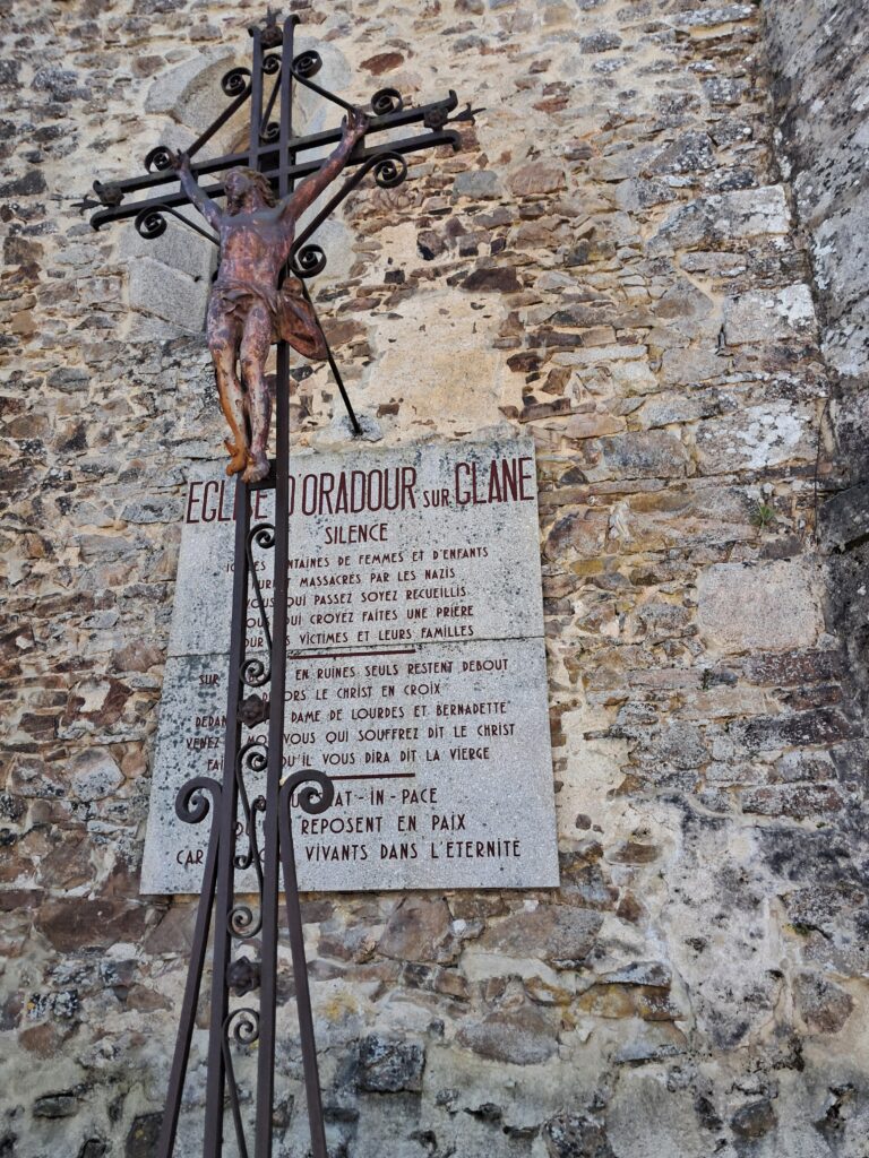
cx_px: 434
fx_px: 904
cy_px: 579
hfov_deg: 51.4
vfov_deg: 65.3
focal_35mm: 27
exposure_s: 1/100
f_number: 1.8
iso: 50
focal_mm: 4
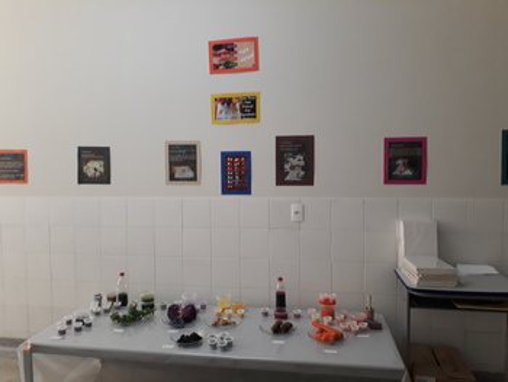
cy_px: 191
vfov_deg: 51.4
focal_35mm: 27
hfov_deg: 65.3
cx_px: 254
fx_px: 397
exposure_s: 1/30
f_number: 1.9
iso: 64
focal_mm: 3.6
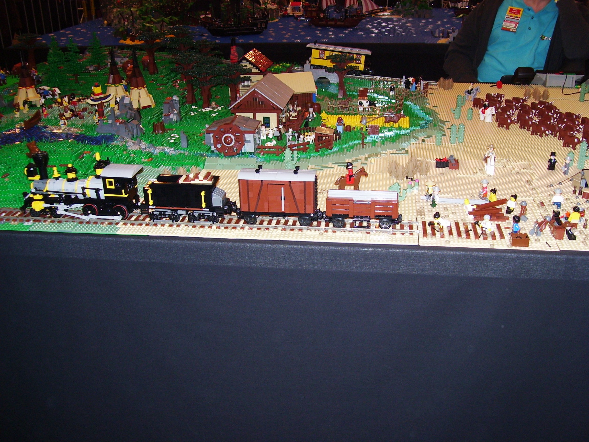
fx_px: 613
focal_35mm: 36
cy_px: 221
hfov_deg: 51.4
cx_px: 294
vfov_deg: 39.7
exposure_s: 1/60
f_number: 2.7
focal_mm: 6
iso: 80
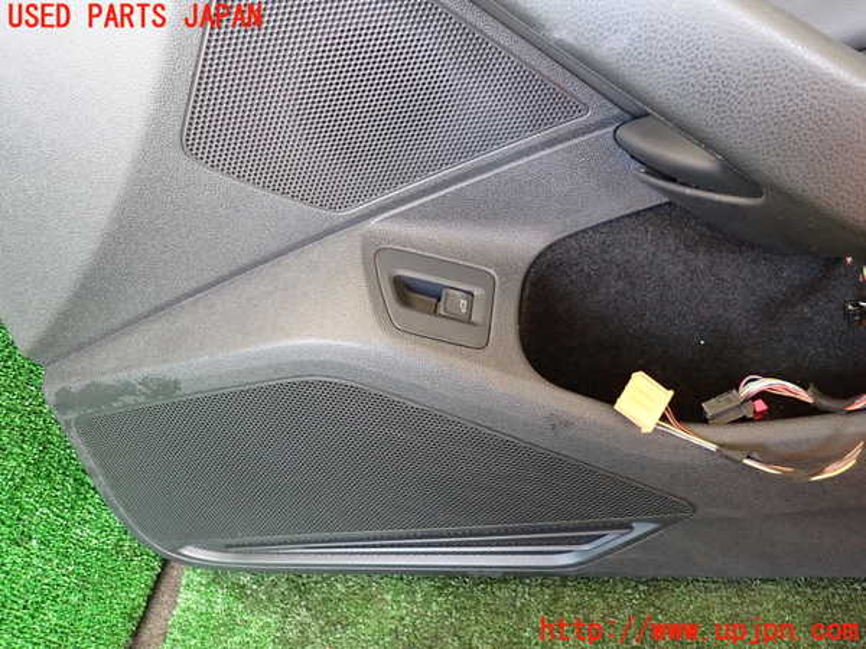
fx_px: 625
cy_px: 324
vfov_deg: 54.9
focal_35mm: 25
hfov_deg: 69.4
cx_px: 433
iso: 400
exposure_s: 1/30
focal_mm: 4.5
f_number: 2
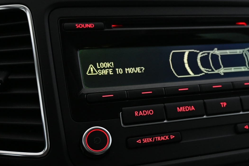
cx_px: 181
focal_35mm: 52
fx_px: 361
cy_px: 82
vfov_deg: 25.9
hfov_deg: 37.3
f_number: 4
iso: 2200
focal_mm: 22.5
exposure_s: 1/40
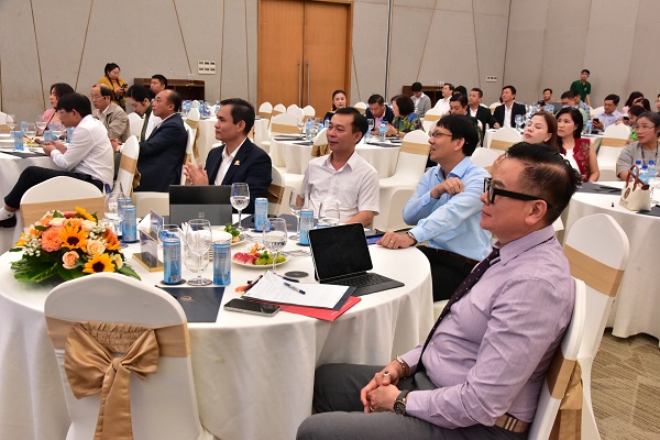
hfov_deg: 50.7
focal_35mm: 38
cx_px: 330
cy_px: 220
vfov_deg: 35.1
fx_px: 697
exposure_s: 1/50
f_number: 10
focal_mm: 38
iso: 3200
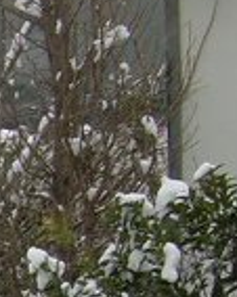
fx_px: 1750
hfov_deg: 6.8
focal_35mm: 199
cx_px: -529
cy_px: 397
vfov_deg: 9.5
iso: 50
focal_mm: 6.3
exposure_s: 1/193
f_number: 4.6
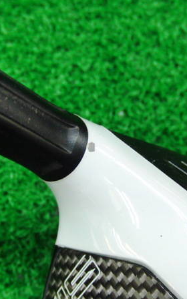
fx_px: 457
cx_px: 94
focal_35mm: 56
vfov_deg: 36.3
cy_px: 159
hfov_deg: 23.1
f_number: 3.6
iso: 400
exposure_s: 1/40
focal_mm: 6.42
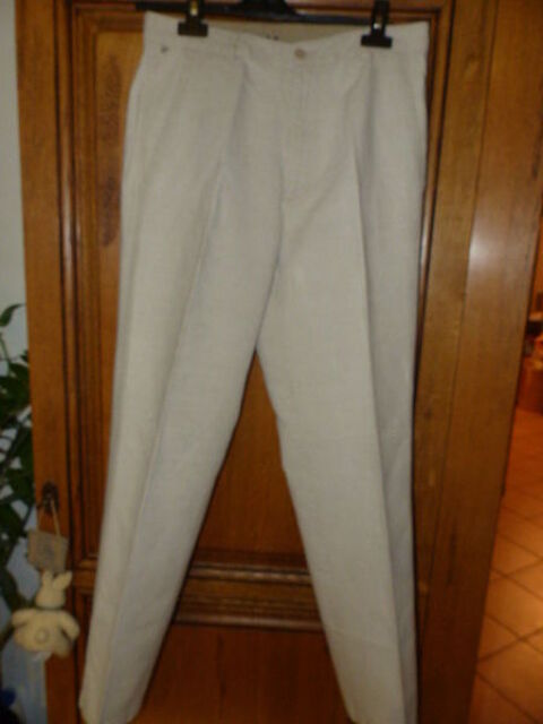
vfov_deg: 69.4
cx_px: 272
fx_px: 523
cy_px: 362
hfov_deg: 54.9
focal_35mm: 25
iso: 400
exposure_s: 1/8
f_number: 2.8
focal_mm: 4.5
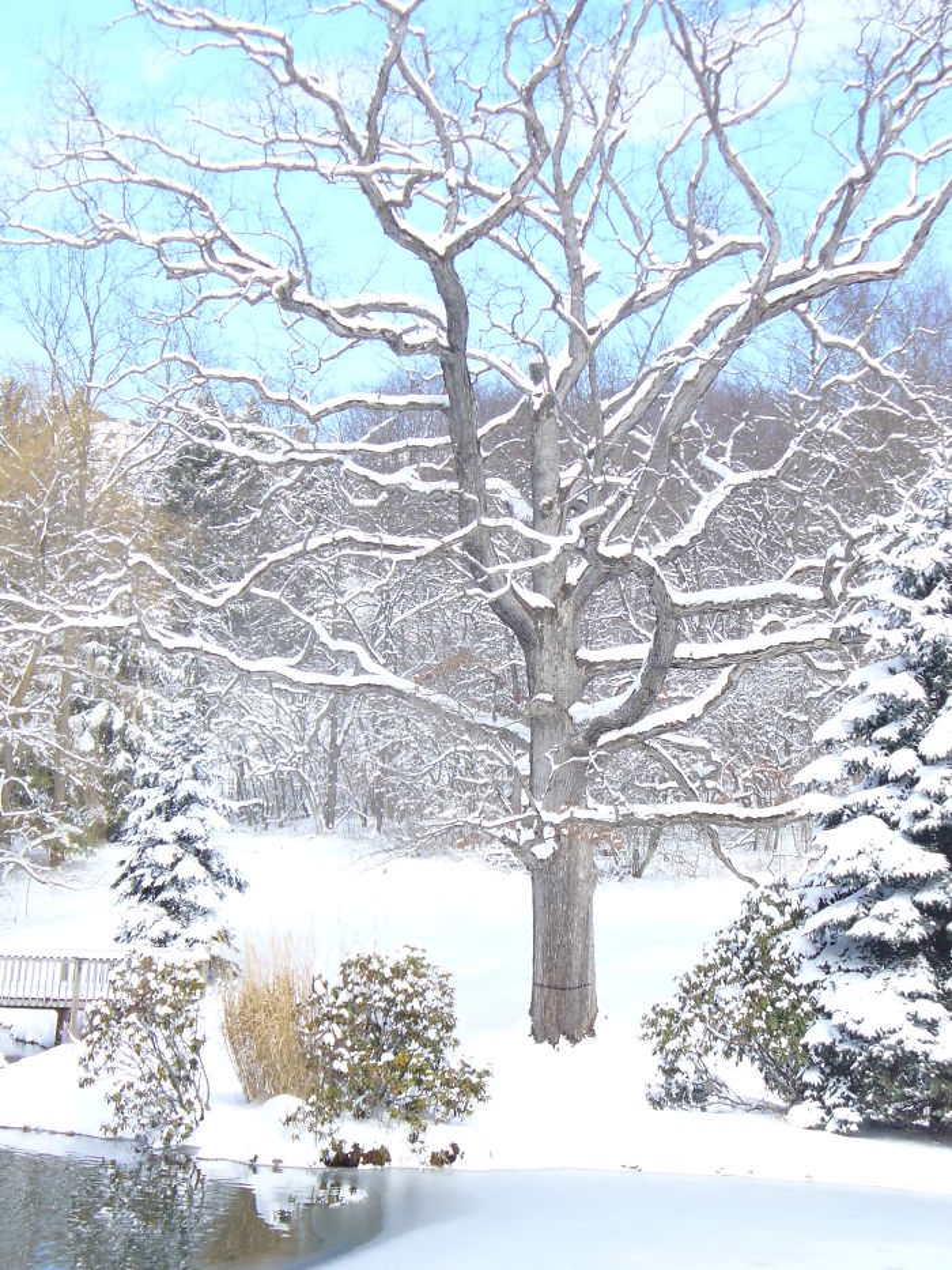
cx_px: 476
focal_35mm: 78
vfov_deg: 25.0
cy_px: 635
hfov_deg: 18.9
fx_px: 2860
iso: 80
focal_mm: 12.8
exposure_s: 1/500
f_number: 3.3
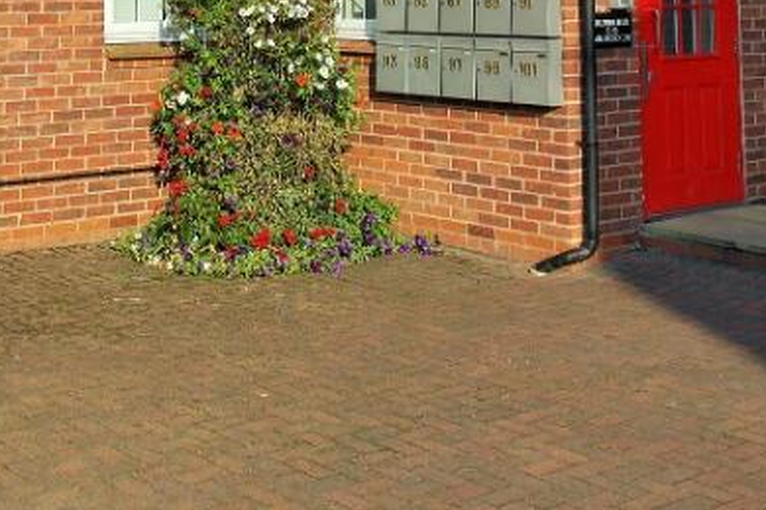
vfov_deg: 20.0
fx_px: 1340
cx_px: 179
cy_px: -136
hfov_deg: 31.3
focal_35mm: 63
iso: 100
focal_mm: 16
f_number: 5.6
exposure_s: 1/180
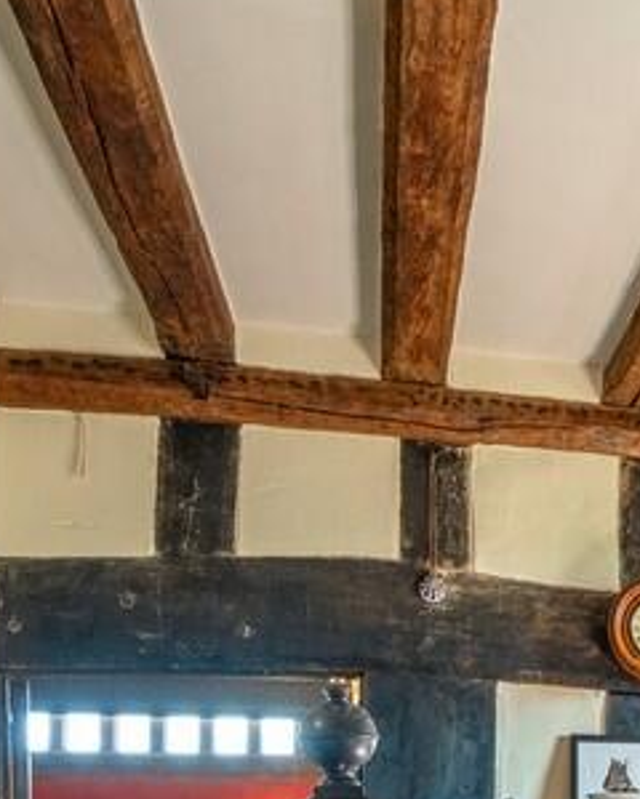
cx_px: 733
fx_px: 1136
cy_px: 843
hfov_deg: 28.1
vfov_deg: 34.4
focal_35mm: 48
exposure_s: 1/8
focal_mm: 10.1
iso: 160
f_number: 7.1
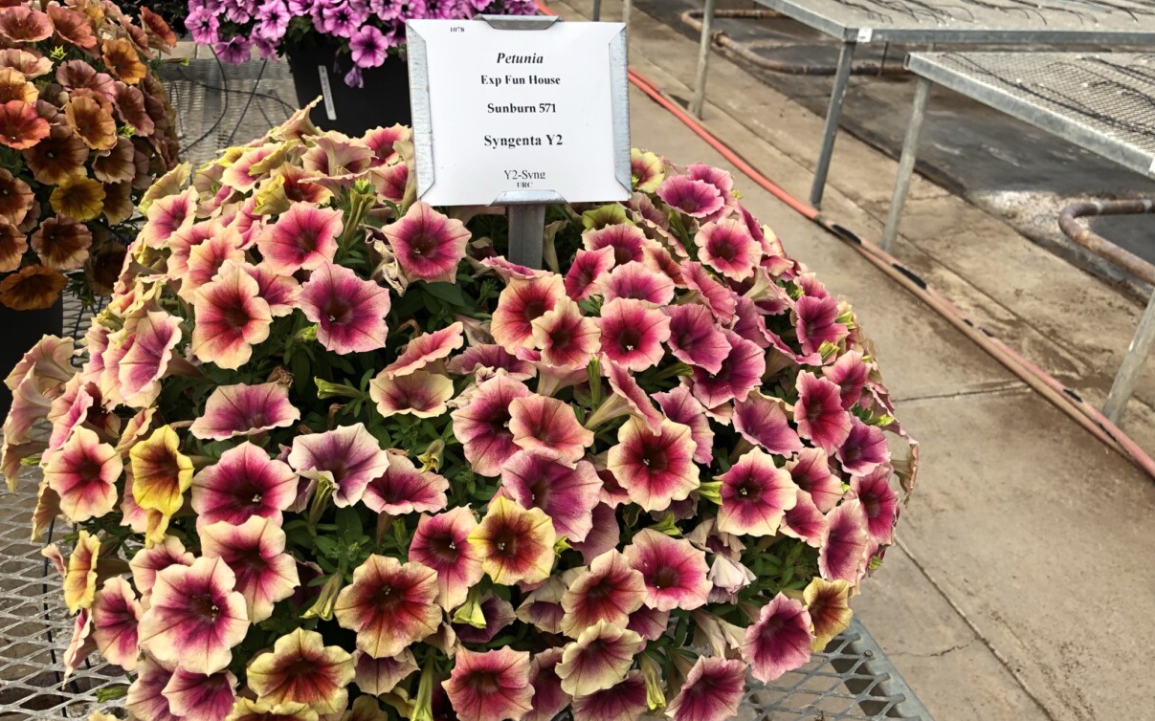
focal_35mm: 30
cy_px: 395
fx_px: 944
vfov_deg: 41.8
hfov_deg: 62.9
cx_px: 574
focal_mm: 3.99
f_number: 1.8
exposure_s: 1/1056
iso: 20
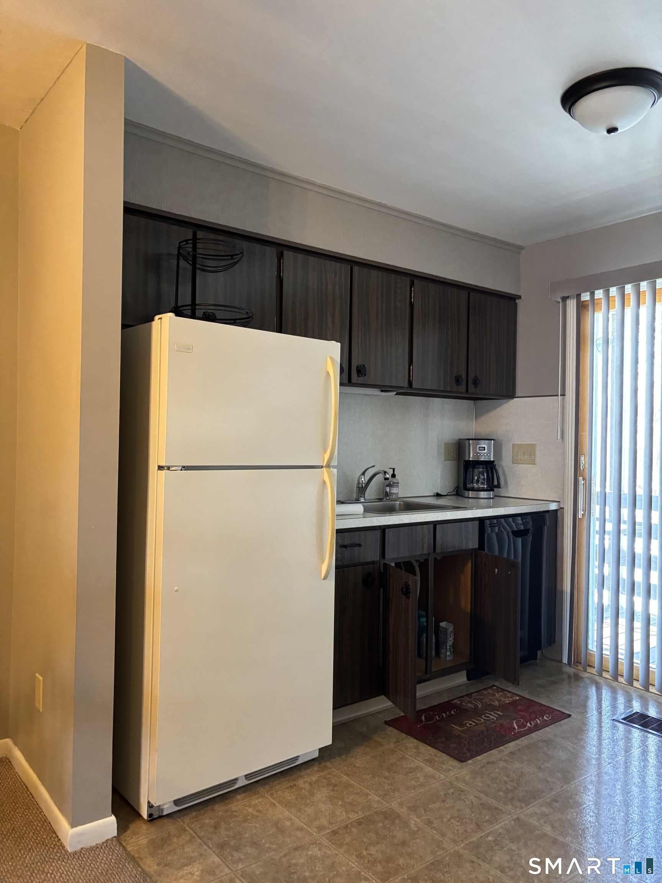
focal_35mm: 26
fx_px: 663
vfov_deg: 67.3
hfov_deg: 53.1
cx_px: 331
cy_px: 442
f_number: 1.6
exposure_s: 1/60
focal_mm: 5.96
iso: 400
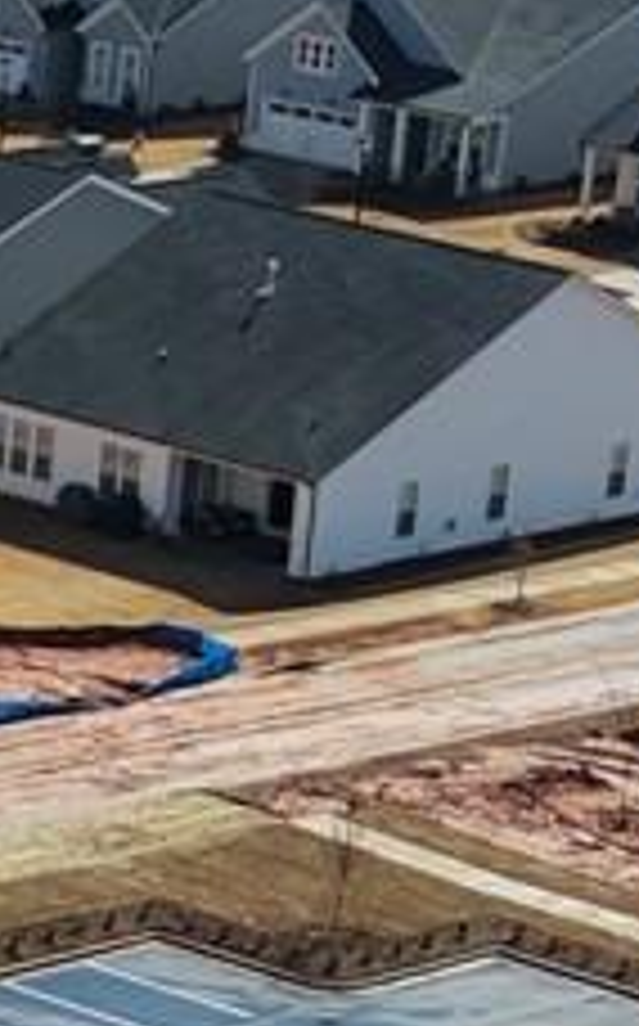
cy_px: 1328
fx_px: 6397
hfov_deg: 5.4
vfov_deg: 9.0
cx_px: -1310
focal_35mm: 229
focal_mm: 8.67
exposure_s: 1/8000
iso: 310
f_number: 1.8
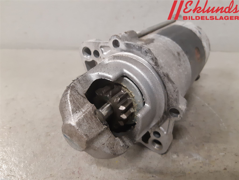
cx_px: 120
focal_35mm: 26
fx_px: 180
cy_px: 90
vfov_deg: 53.1
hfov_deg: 67.3
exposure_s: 1/50
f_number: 1.7
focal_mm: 3.93
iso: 250
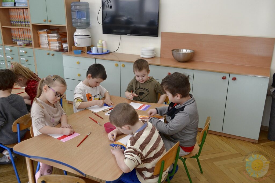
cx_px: 138
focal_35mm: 33
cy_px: 92
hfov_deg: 57.2
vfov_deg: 40.0
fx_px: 252
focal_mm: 22
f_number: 4.5
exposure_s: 1/80
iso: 400
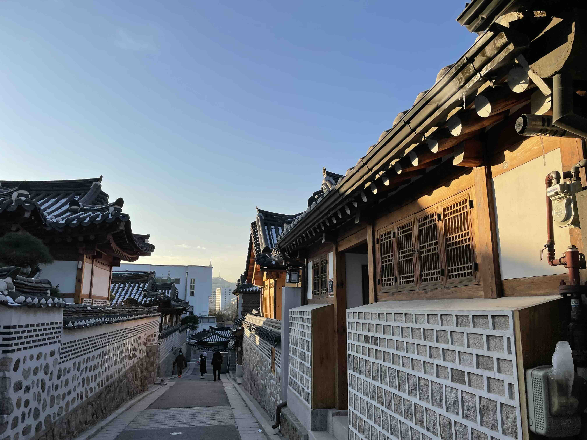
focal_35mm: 26
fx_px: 441
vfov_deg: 53.1
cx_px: 294
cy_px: 220
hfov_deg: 67.3
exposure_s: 1/3125
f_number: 1.6
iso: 32
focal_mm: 4.2
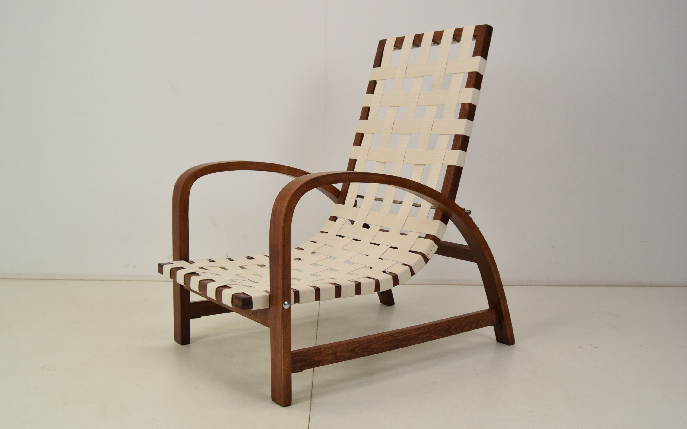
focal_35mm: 36
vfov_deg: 35.8
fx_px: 665
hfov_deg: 54.6
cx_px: 343
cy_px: 216
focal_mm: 23
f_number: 8
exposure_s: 1/250
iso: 1600
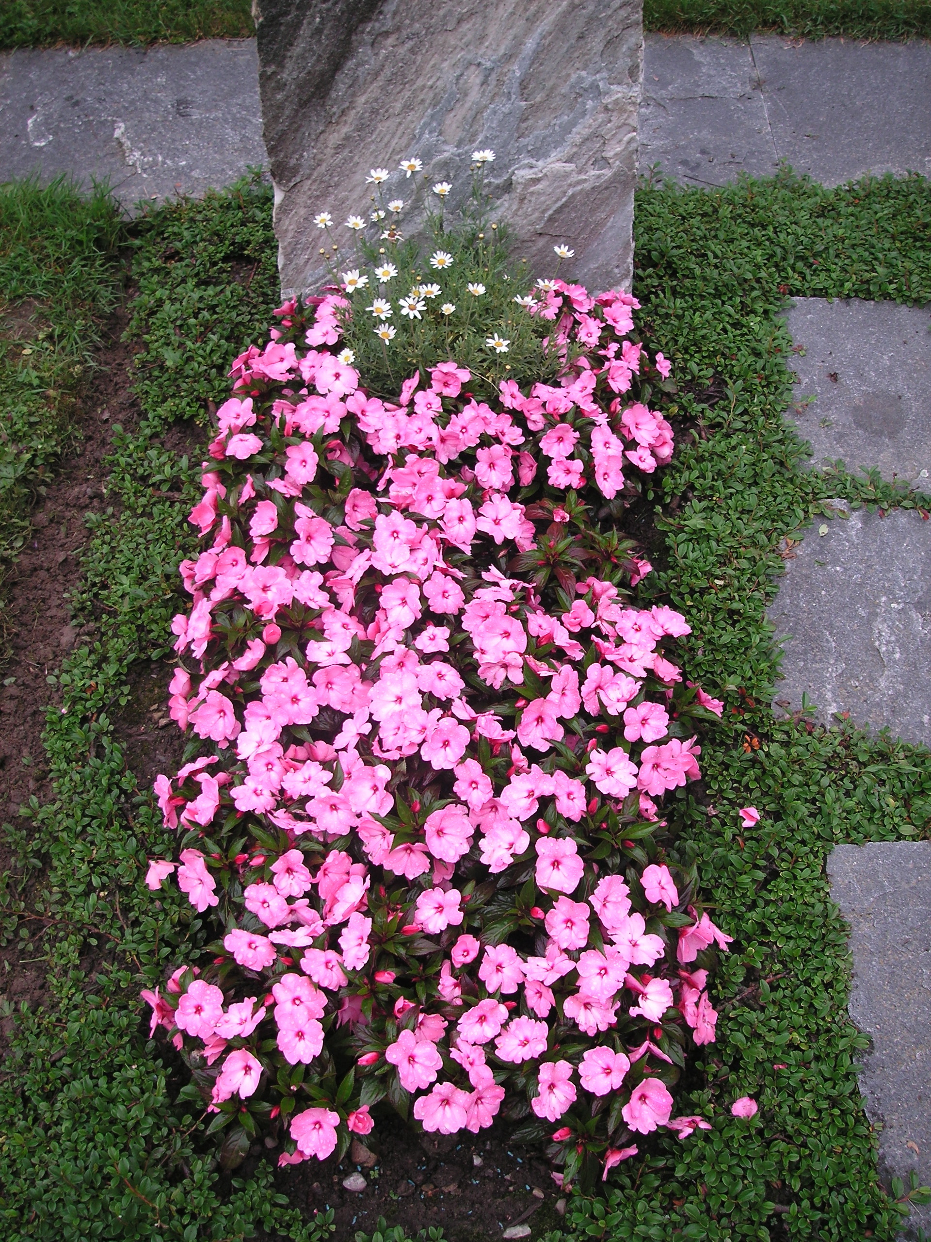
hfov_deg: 37.7
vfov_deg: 49.0
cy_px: 621
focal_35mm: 38
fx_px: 1363
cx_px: 466
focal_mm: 6.3
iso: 50
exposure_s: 1/45
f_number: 3.3
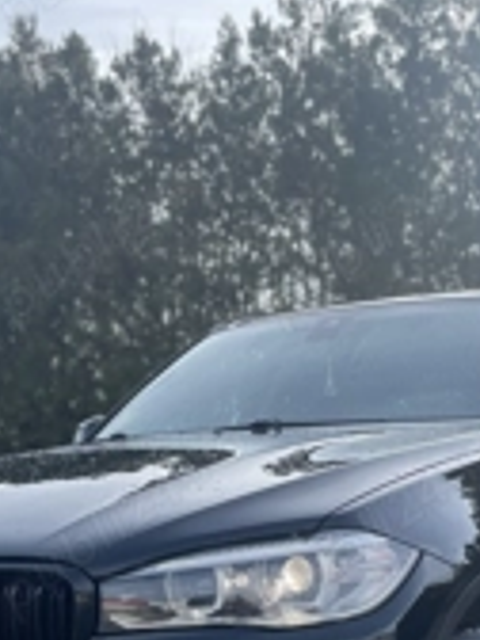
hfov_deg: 23.6
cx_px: 255
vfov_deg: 29.8
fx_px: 1146
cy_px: 583
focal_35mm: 62
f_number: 1.6
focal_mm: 4.2
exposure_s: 1/2020
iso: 50
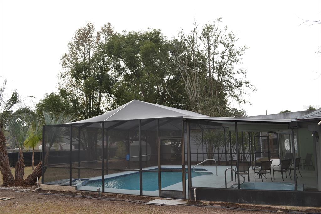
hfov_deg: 61.9
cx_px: 160
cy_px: 107
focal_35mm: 30
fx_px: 267
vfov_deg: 43.6
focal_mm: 20
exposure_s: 1/200
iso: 100
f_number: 7.1
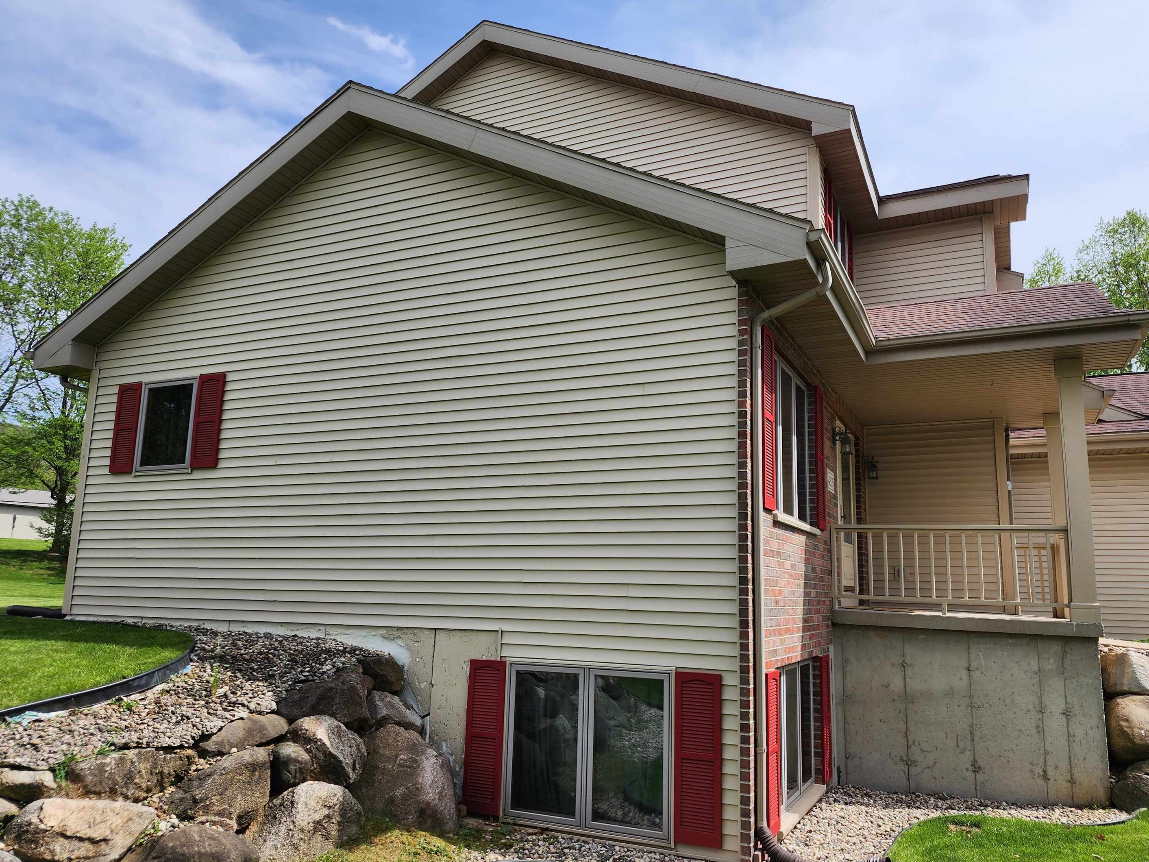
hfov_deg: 69.3
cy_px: 446
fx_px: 830
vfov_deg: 54.9
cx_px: 607
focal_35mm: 25
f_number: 1.8
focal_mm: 6.4
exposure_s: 1/1225
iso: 12
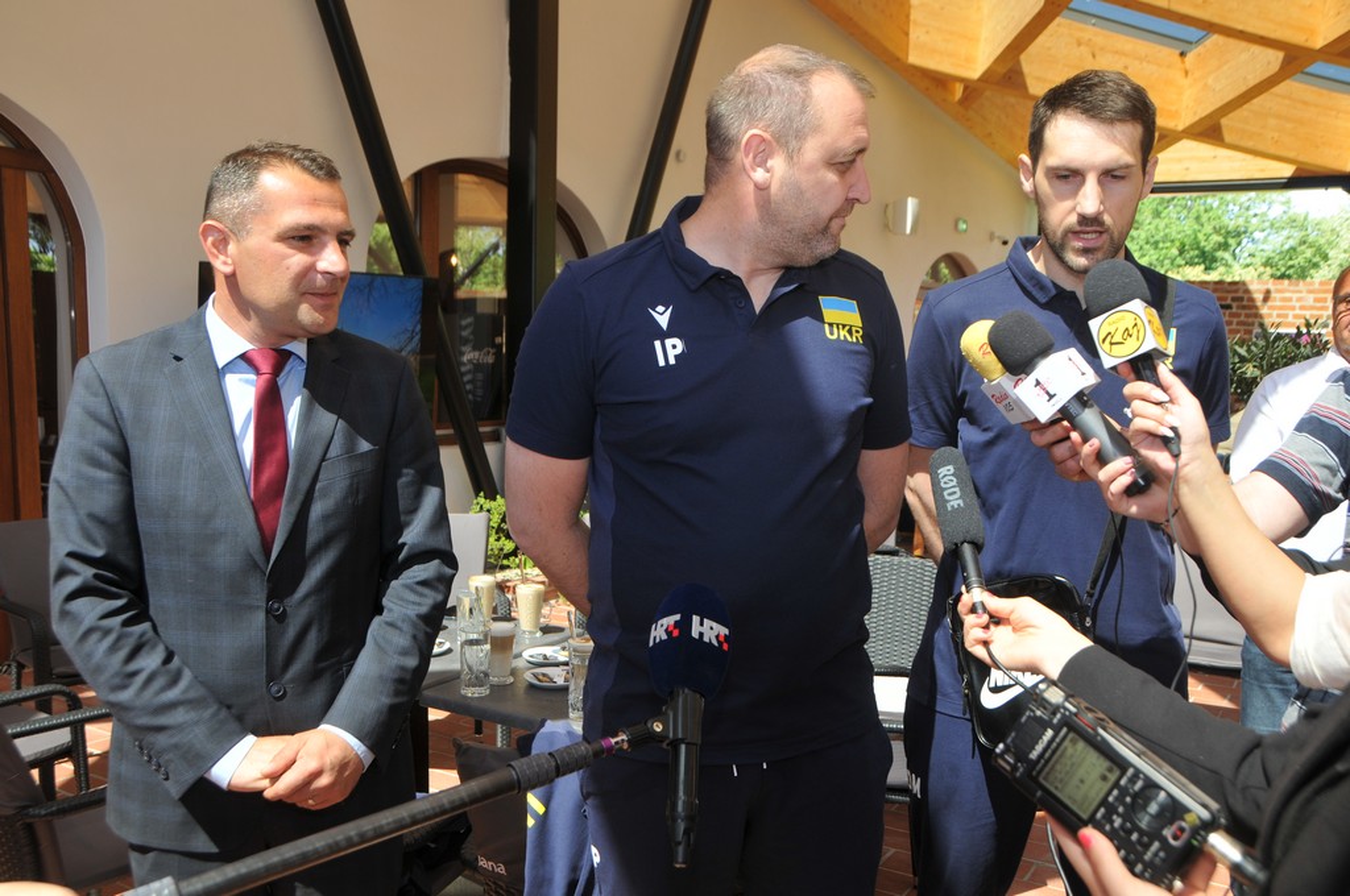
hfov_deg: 62.0
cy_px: 448
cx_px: 675
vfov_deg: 43.5
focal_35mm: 30
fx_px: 1124
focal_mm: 20
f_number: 5.6
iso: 200
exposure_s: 1/125
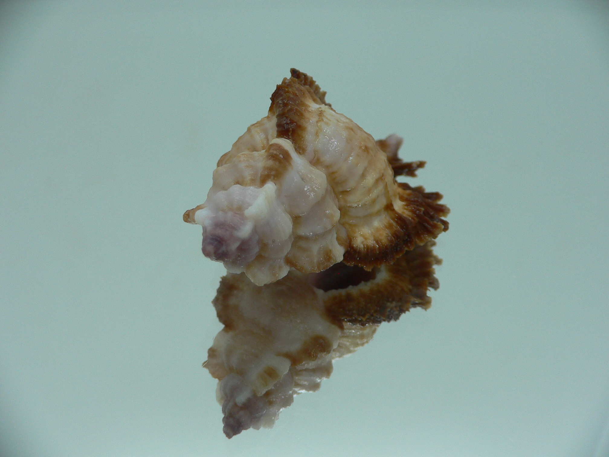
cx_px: 304
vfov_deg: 40.7
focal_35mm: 35
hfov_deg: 52.6
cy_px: 228
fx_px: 616
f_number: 2.8
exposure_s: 1/60
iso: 80
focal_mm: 4.6
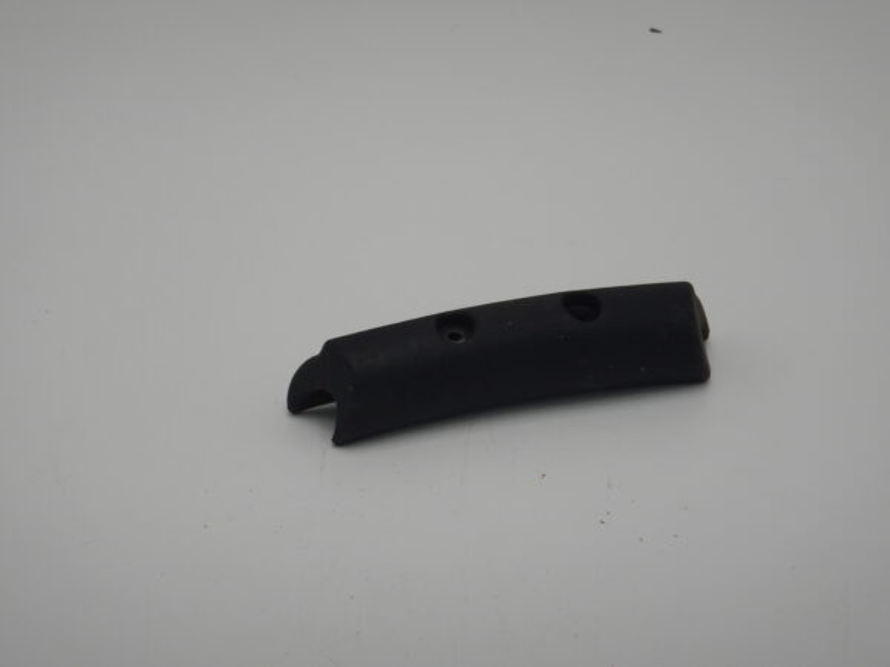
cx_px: 445
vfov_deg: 13.5
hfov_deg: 17.9
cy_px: 334
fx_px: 2828
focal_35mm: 110
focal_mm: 19.7
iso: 125
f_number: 4.8
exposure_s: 1/200
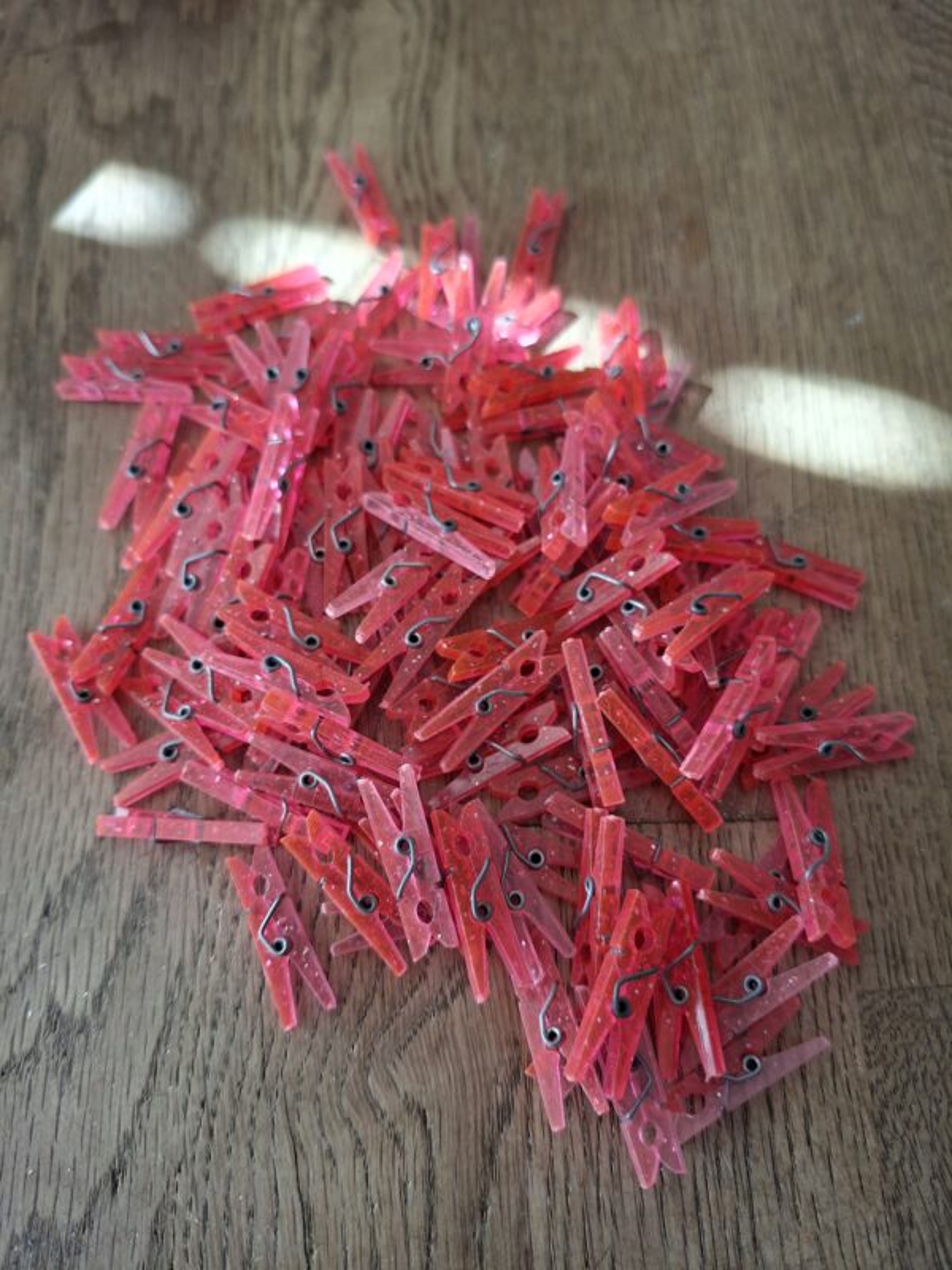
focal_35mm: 23
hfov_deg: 58.9
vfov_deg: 73.9
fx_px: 843
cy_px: 635
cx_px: 476
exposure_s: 1/100
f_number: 1.8
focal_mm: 5.54
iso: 160
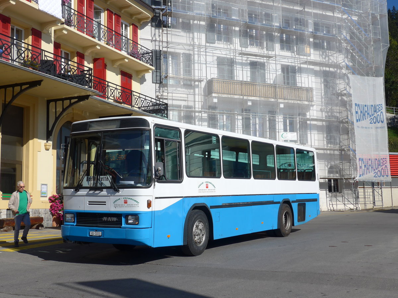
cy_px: 149
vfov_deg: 31.5
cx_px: 199
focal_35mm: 46
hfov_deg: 41.2
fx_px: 529
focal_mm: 9.5
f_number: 3.5
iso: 80
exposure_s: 1/1600
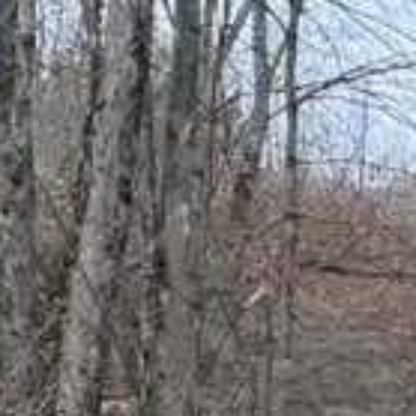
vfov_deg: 10.0
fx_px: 2121
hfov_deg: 8.7
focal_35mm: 156
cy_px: 958
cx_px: 1356
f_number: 1.78
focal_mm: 6.76
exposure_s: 1/121
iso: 80
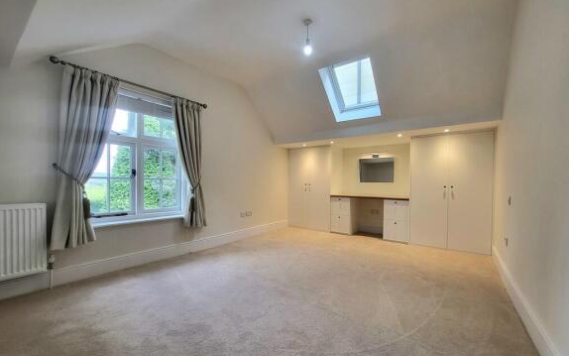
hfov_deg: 105.3
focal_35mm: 14
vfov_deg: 78.6
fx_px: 217
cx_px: 288
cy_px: 187
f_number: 2.2
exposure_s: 1/50
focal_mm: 1.74
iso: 64
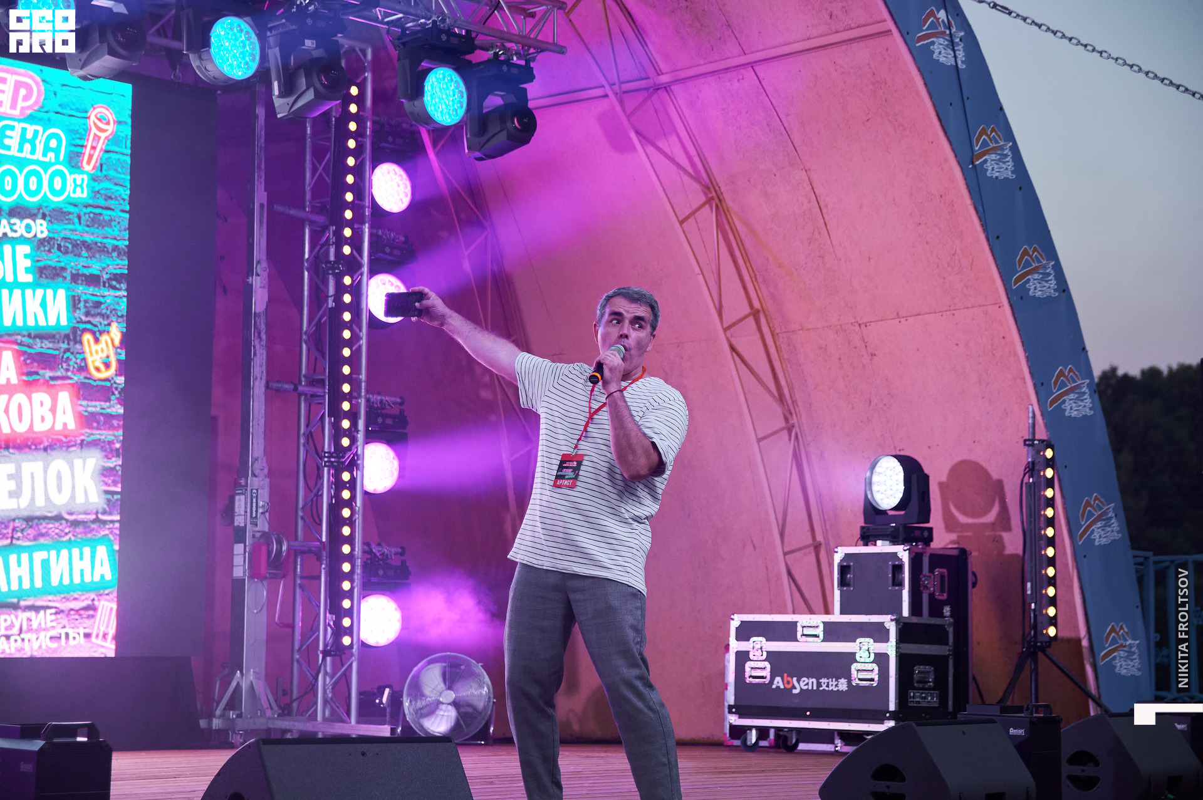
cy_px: 400
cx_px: 602
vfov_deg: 18.2
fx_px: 2504
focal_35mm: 75
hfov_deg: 27.0
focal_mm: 50
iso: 500
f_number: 2.8
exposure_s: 1/500
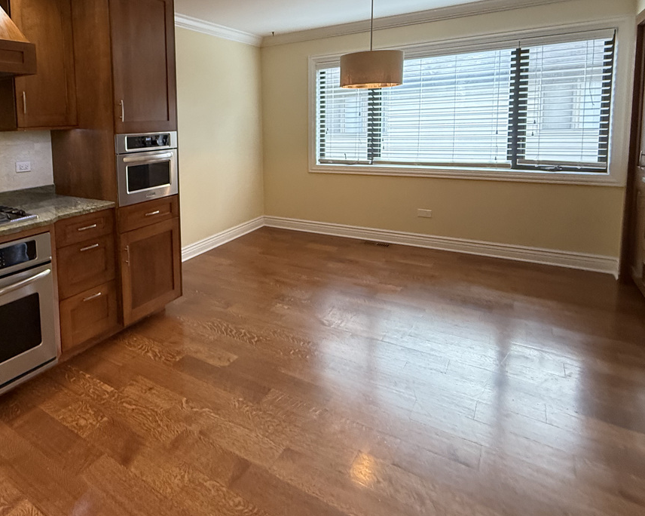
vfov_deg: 59.2
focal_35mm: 23
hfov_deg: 67.6
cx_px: 154
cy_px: 166
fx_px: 439
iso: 500
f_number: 2.2
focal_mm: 2.22
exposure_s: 1/120
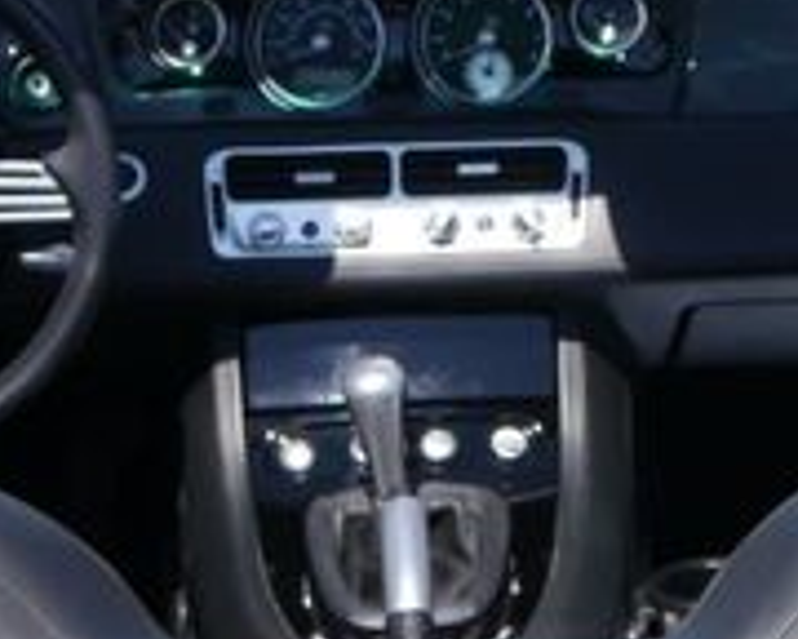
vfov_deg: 9.2
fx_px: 3944
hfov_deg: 11.6
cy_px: 40
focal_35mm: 167
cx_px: 381
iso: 160
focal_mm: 24
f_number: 7.1
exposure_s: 1/320
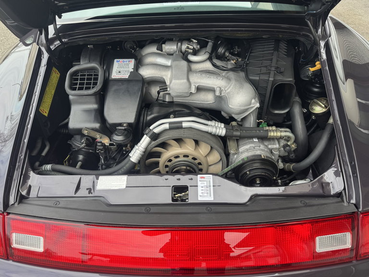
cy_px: 138
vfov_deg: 56.8
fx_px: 256
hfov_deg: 71.6
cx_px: 184
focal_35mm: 24
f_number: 1.78
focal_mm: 6.76
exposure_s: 1/470
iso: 80
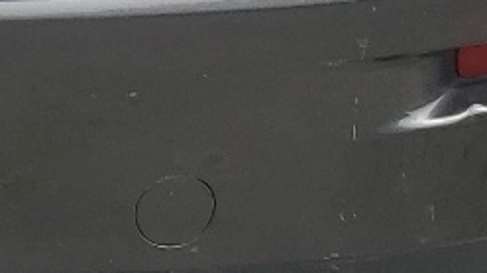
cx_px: -314
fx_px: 2361
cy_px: -293
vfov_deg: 6.4
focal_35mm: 183
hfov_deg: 11.2
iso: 50
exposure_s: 1/2000
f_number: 1.5
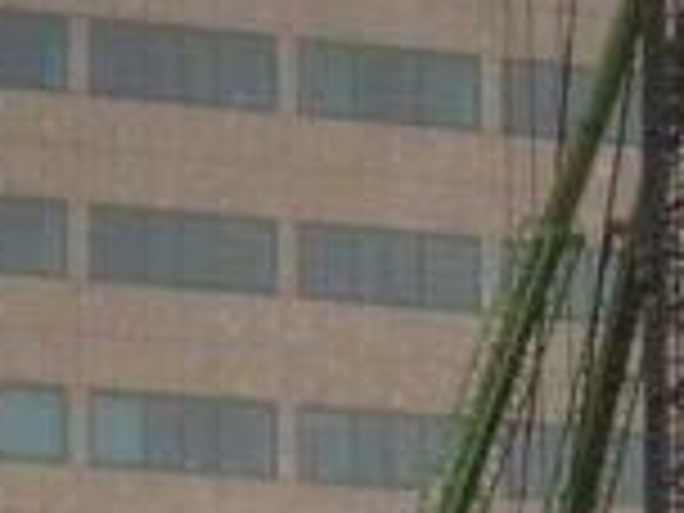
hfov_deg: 2.4
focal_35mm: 822
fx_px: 16242
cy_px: 695
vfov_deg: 1.8
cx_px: -752
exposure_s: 1/100
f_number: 6.3
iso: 320
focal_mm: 21.8
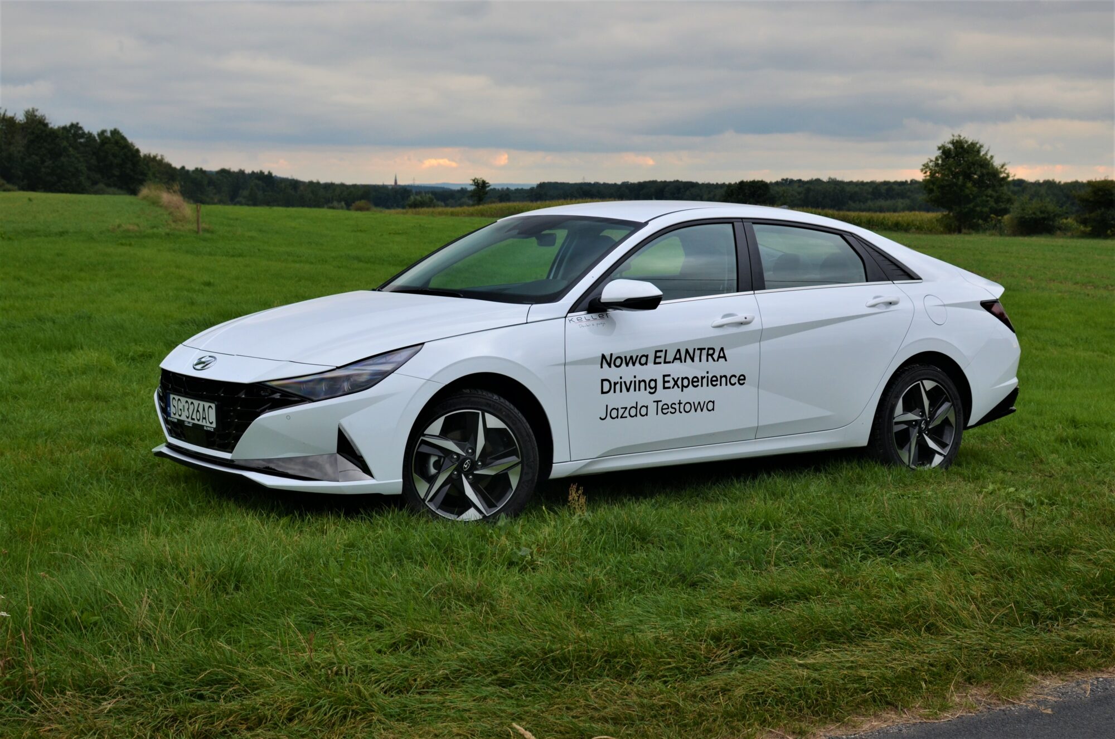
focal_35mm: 52
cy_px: 370
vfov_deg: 25.6
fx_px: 1623
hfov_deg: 37.9
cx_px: 558
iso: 320
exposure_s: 1/125
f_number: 5.6
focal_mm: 35
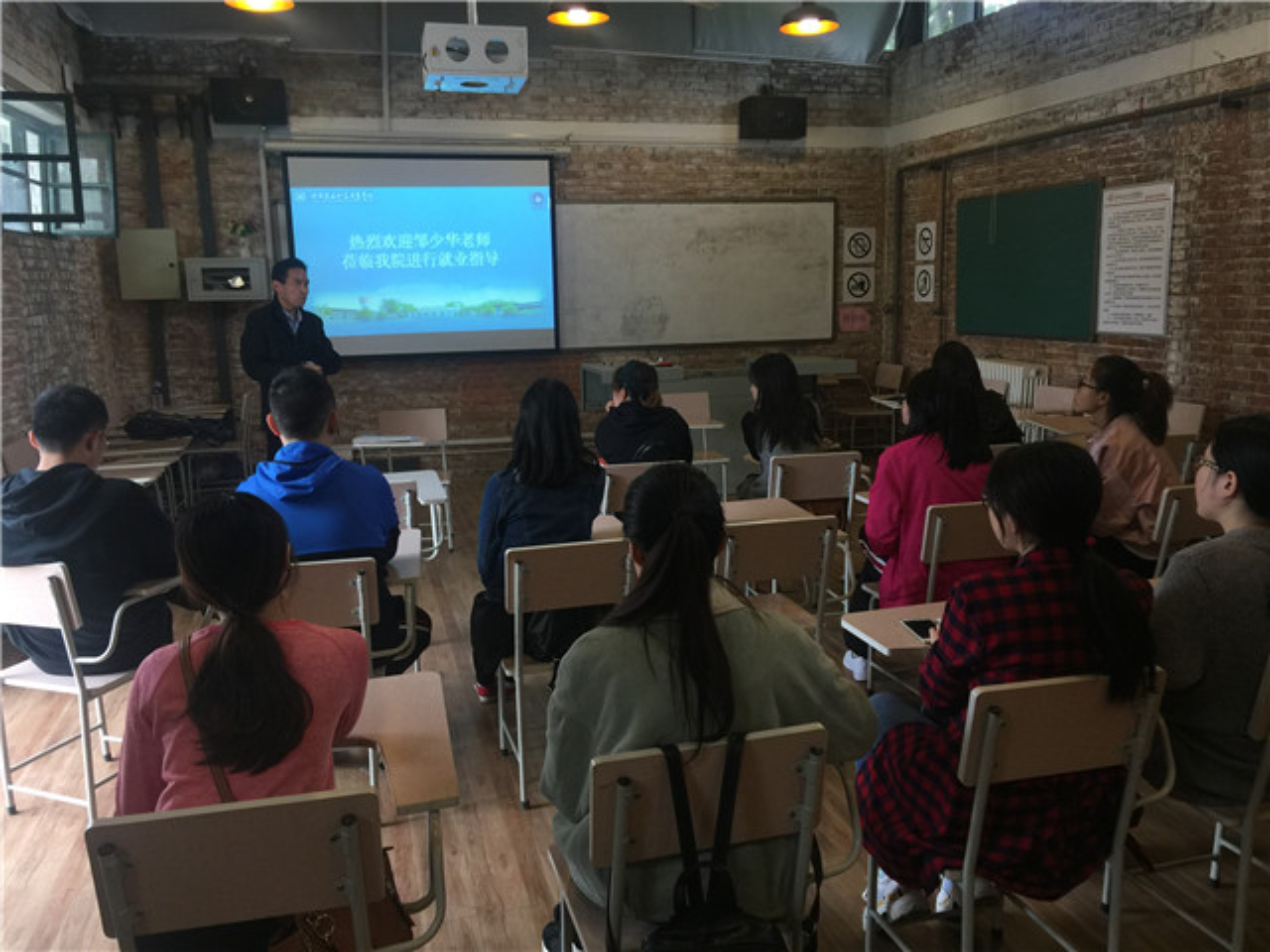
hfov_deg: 61.7
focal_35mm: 29
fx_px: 1064
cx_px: 635
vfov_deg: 48.2
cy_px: 476
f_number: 2.2
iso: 40
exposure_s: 1/33
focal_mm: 4.15
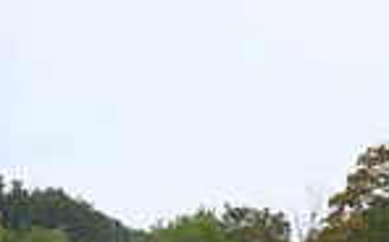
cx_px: 268
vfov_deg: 14.0
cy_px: 385
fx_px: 910
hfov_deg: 24.0
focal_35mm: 86
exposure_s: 1/246
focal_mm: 5.23
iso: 50
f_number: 1.8
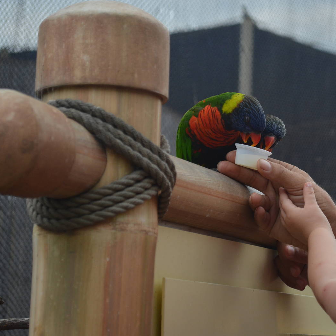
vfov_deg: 16.3
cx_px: 218
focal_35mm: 107
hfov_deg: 16.3
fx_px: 1171
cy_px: 169
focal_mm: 55
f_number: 5.6
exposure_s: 1/1000
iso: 560
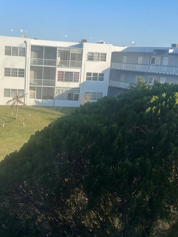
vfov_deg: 51.0
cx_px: 66
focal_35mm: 36
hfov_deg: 39.4
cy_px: 96
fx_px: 247
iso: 80
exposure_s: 1/1183
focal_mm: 6.86
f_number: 1.78
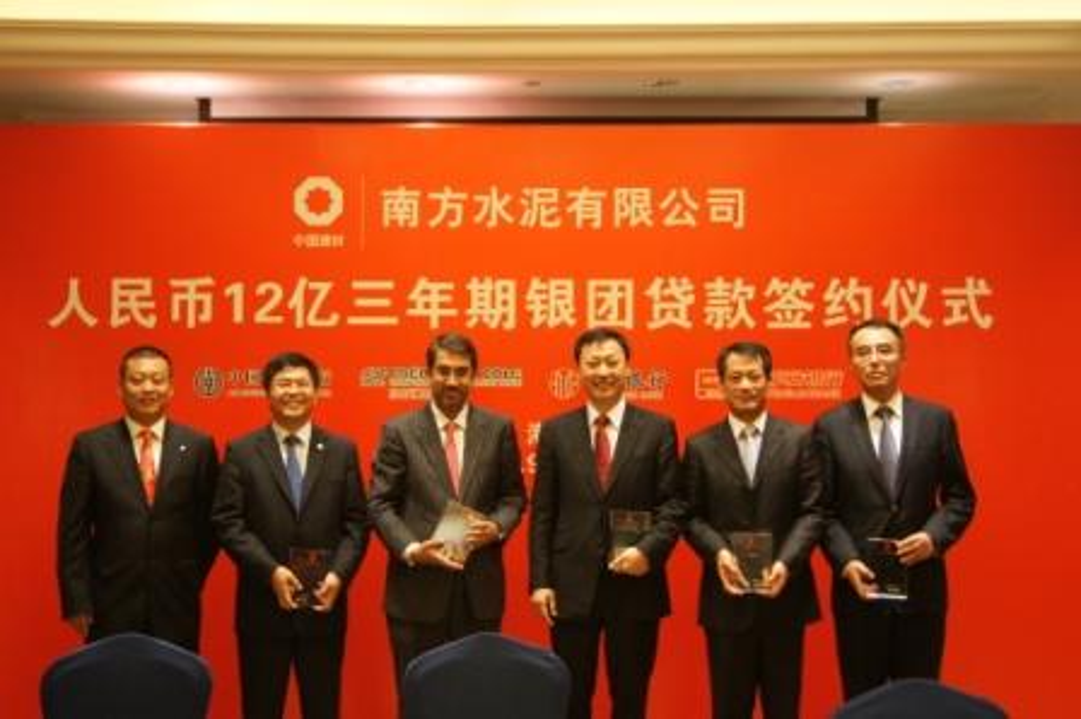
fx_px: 1350
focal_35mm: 45
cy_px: 360
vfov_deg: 29.8
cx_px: 540
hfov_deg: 43.6
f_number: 4.5
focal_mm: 30
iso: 1600
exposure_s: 1/30
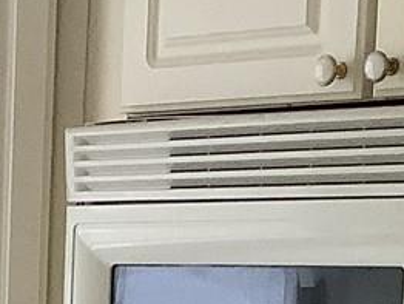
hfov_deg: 9.9
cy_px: 744
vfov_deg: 7.3
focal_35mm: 189
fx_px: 2208
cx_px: -321
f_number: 2.4
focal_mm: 3.3
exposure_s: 1/60
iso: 50
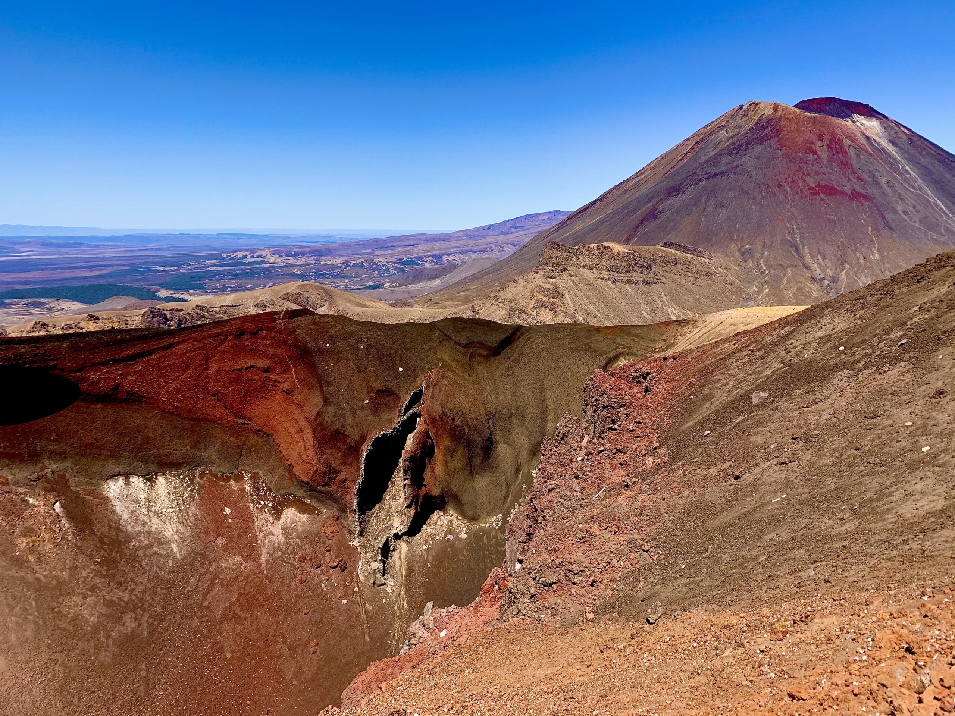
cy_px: 358
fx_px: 717
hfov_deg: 67.3
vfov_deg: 53.1
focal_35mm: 26
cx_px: 478
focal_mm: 4.25
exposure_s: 1/2033
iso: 25
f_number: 1.8
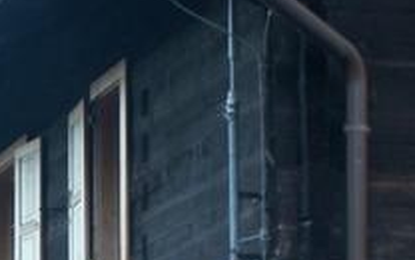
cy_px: 416
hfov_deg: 10.9
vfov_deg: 6.8
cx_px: -86
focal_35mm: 189
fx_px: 2138
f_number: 3.2
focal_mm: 9.7
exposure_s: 1/40
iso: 64
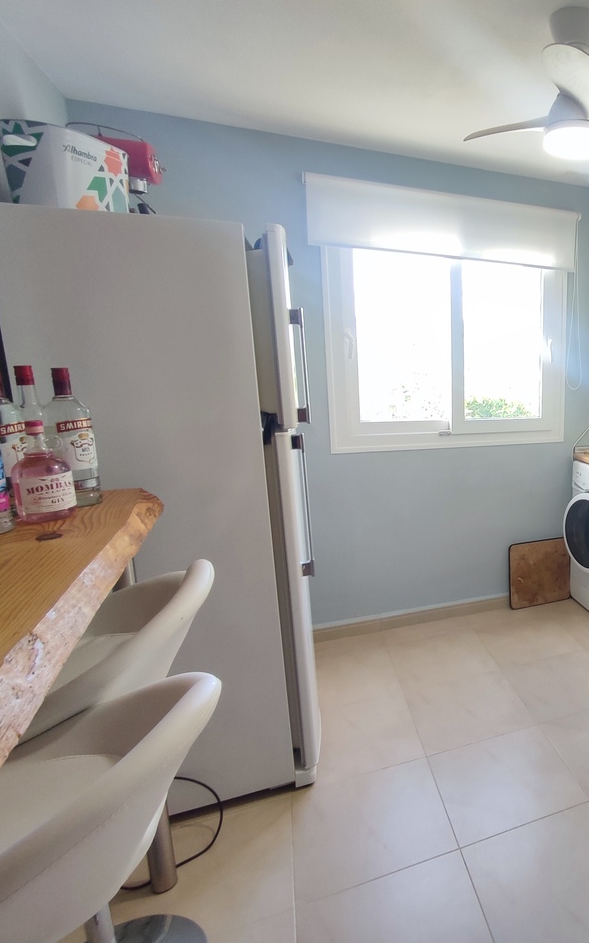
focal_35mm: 23
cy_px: 468
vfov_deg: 77.2
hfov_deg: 45.8
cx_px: 571
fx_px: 591
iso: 68
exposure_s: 1/50
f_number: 2.2
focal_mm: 1.65
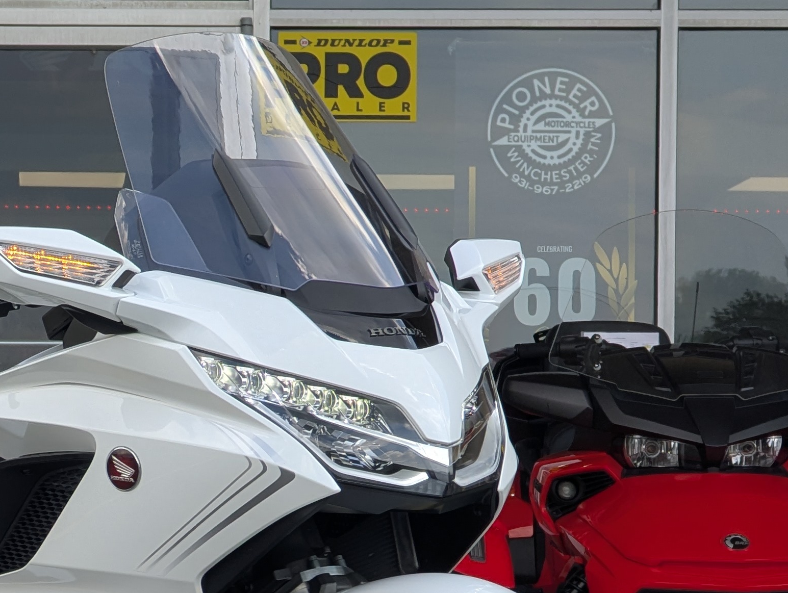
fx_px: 6382
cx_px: -55
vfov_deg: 5.3
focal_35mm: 280
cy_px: 547
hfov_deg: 7.0
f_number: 3.5
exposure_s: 1/296
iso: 33
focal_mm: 19
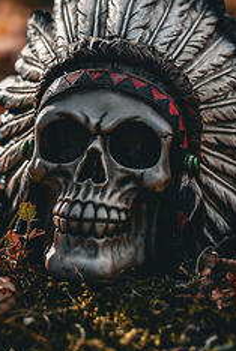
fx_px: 1253
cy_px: 99
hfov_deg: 10.8
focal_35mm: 128
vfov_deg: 15.9
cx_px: 135
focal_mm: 50
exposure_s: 1/640
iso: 50
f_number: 2.8
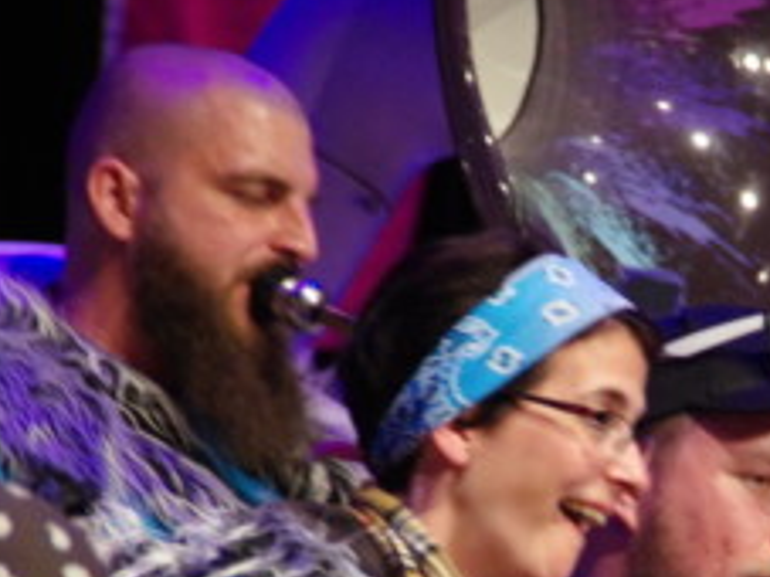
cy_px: 507
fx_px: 14095
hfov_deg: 3.1
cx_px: 685
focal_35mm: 634
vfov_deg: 2.3
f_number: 6.3
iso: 3200
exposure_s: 1/40
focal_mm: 200
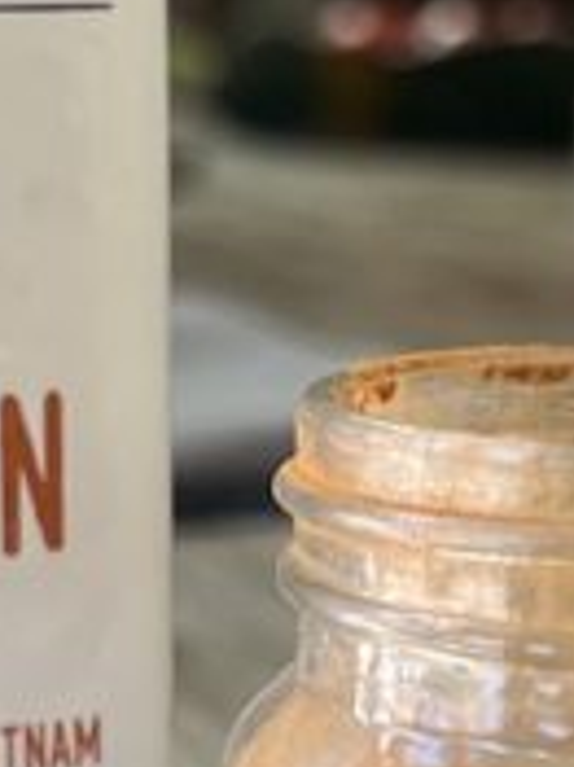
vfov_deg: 12.9
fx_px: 3365
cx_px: 188
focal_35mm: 152
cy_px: 657
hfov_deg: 9.7
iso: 125
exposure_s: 1/109
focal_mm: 5.7
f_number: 1.5
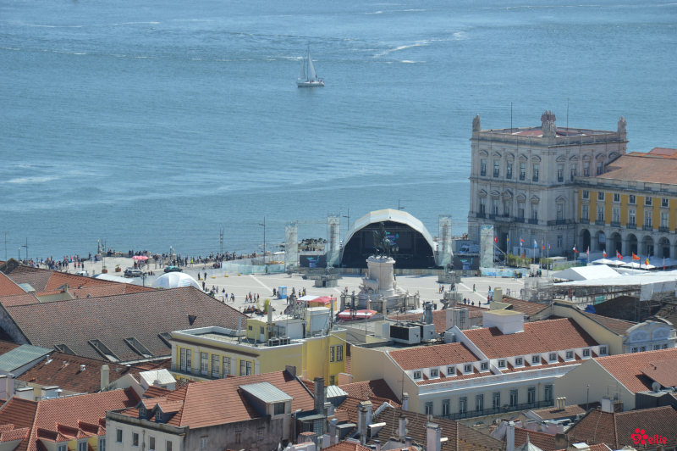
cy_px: 226
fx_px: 2959
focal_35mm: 158
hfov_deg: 13.1
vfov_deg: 8.7
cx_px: 338
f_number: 8
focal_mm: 105
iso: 100
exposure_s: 1/250
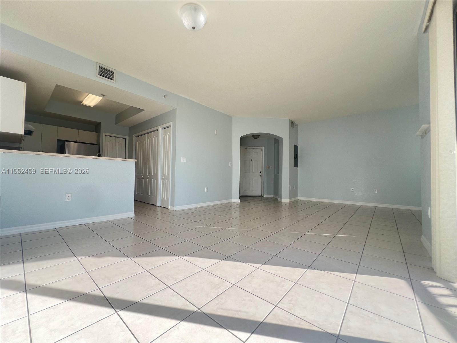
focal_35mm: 13
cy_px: 172
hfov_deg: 106.2
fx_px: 172
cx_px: 228
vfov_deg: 89.9
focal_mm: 1.57
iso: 32
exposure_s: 1/153
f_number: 1.8
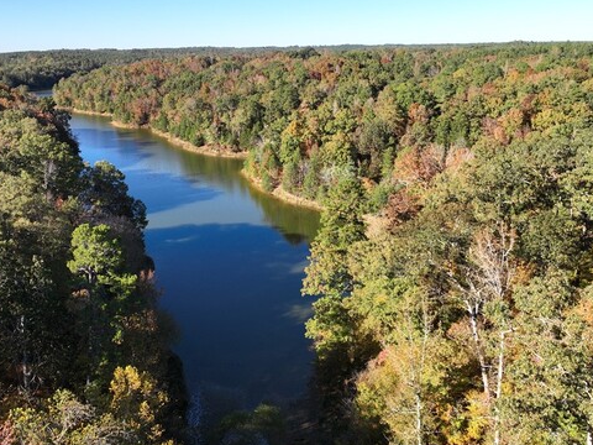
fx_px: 548
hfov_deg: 56.4
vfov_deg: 44.0
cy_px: 182
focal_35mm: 32
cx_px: 240
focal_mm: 12.29
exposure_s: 1/160
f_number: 2.8
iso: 160
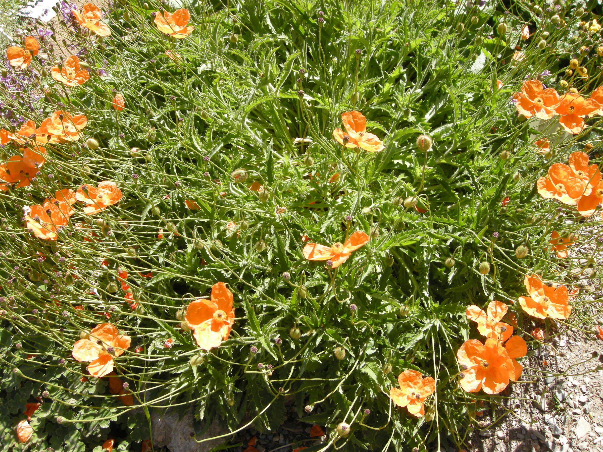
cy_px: 226
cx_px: 302
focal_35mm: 35
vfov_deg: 40.7
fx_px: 610
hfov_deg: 52.6
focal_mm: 7.5
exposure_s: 1/130
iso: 64
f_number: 4.8
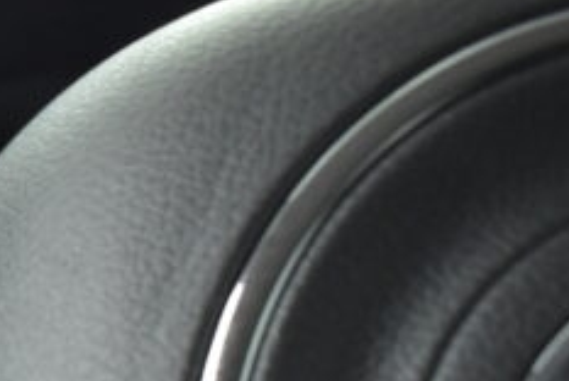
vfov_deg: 14.5
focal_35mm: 89
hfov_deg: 19.8
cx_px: -286
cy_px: 541
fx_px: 1408
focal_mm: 18
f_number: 3.5
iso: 1600
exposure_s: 1/40
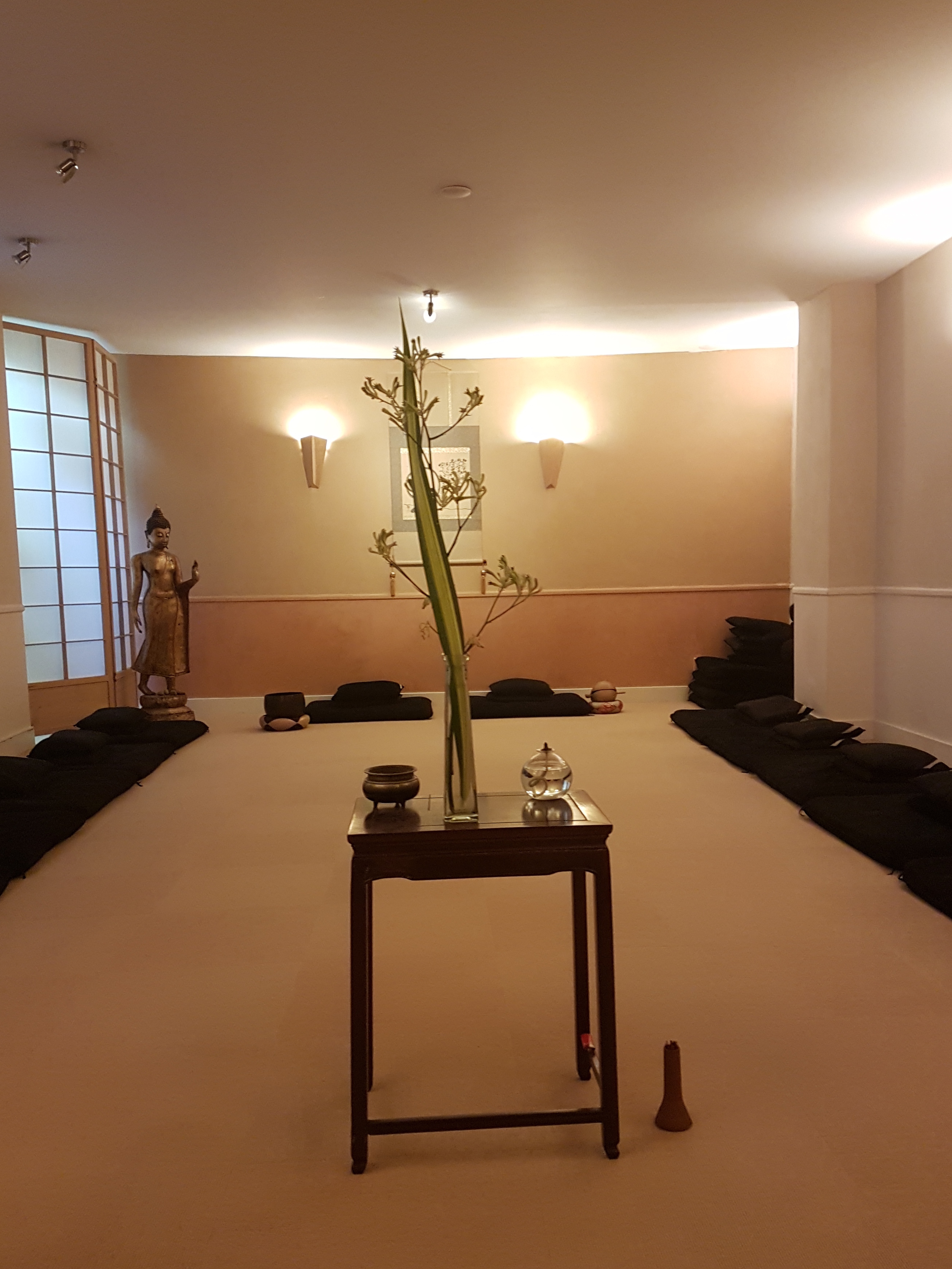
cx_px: 475
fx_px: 1100
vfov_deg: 59.8
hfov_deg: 46.8
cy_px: 702
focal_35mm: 30
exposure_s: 1/20
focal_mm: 4.2
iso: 200
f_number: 1.7
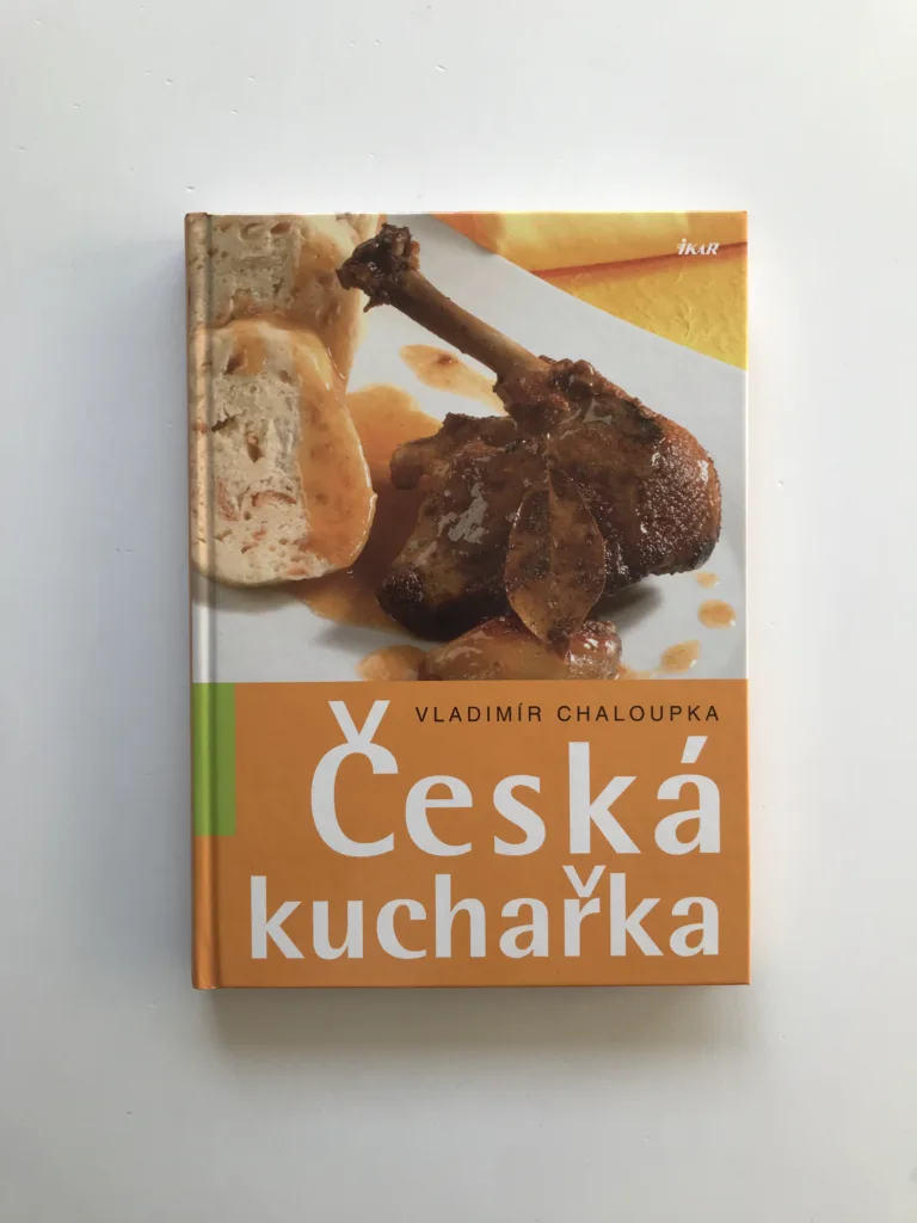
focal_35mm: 28
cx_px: 458
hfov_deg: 49.7
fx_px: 989
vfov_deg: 63.4
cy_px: 612
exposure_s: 1/133
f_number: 1.8
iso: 20
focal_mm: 3.99
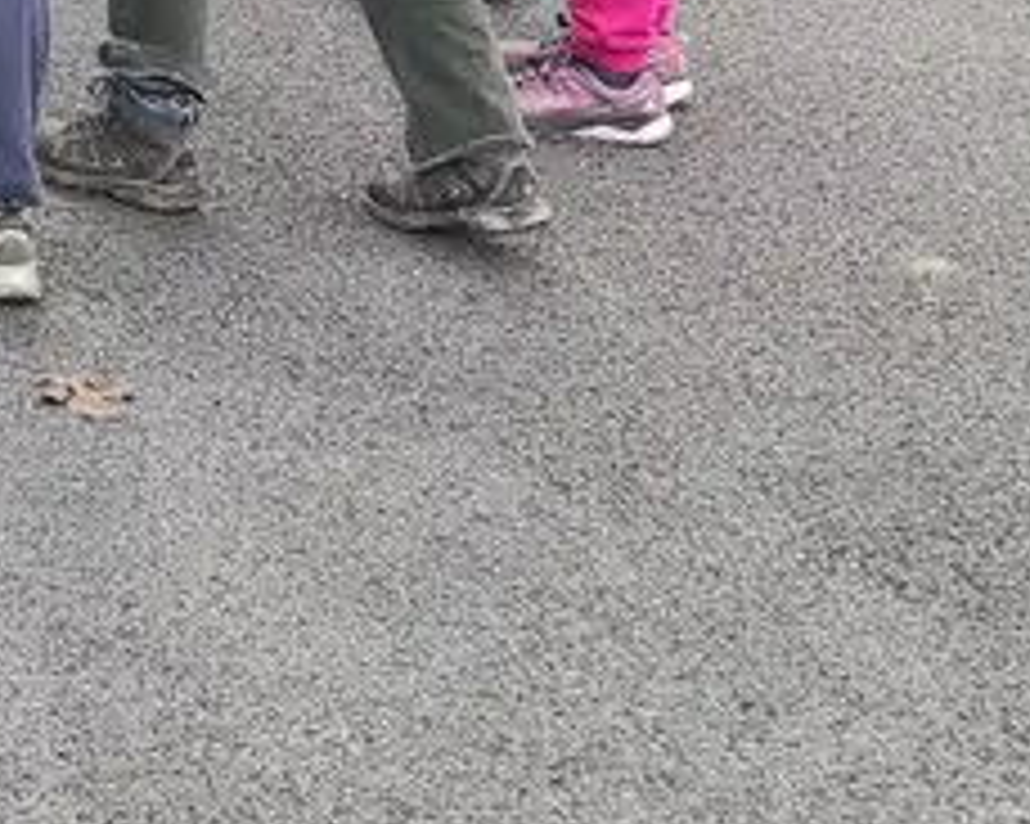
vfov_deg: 13.5
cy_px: -288
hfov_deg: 14.2
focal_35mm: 109
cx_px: -1151
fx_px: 3321
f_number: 1.79
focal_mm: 4.71
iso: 50
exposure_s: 1/160
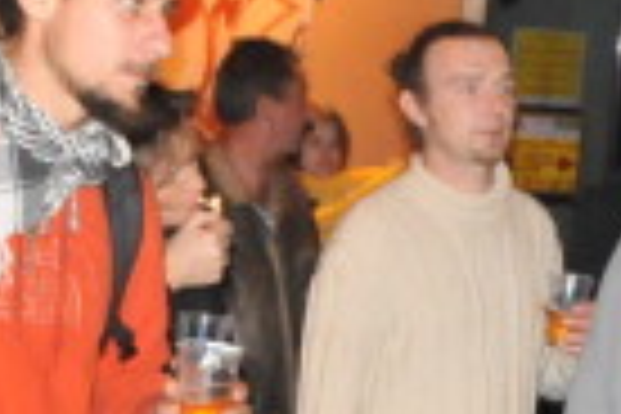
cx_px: 630
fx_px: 2363
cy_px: 565
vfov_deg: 9.8
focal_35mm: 137
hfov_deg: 14.7
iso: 3200
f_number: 3.5
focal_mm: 18
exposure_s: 1/200
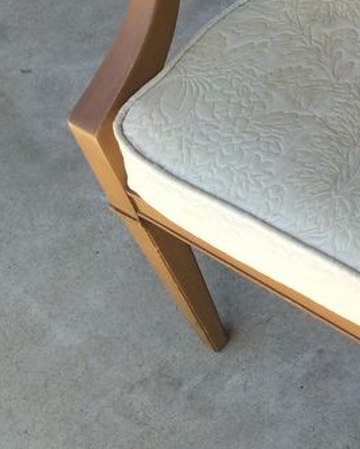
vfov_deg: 24.7
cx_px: 566
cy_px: 101
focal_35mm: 76
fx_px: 1012
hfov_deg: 17.7
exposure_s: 1/328
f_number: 2.2
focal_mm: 4.15
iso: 32
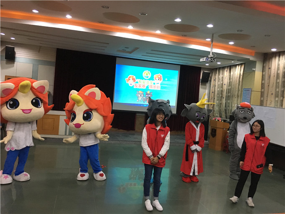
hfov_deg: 61.7
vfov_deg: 48.2
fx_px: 239
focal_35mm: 29
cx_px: 142
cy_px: 107
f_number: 2.2
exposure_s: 1/25
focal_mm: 4.15
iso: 250
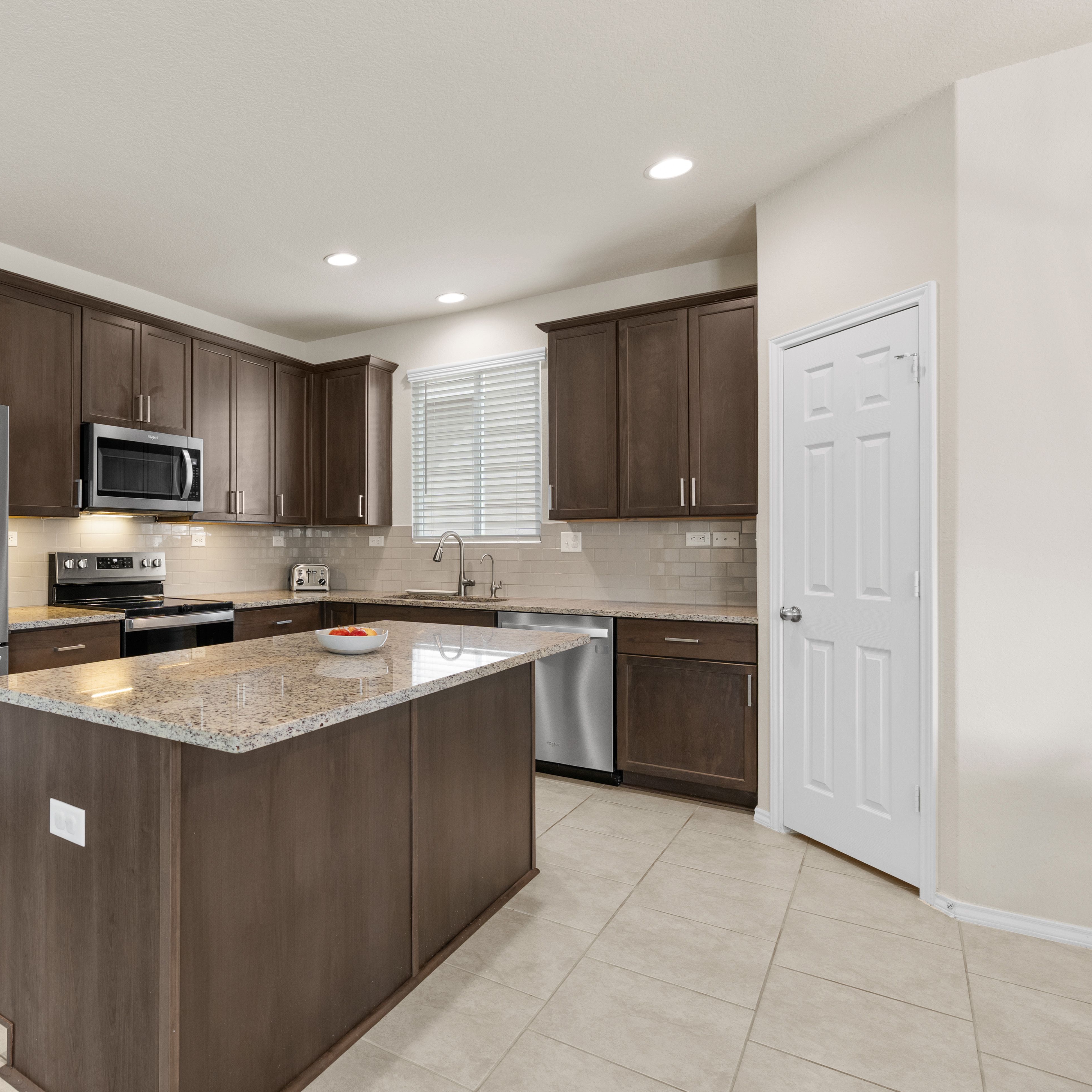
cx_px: 283
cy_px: 551
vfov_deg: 72.1
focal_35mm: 21
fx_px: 749
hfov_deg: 67.9
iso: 320
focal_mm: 16
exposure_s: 1/2
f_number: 7.1
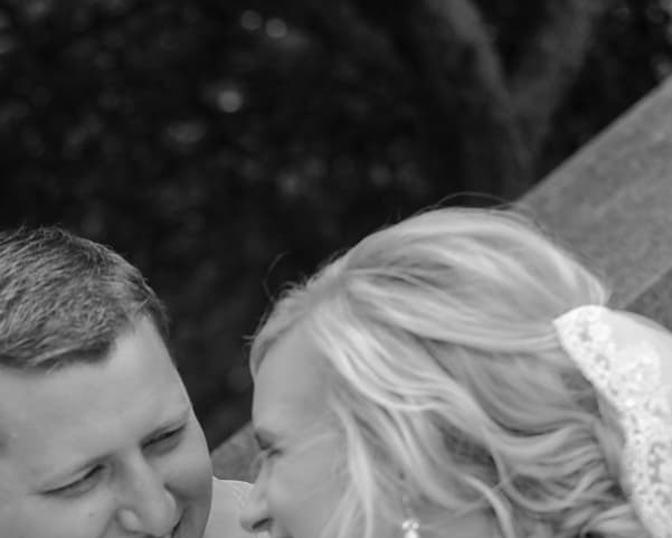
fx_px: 3183
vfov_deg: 9.5
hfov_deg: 12.0
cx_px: 161
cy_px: 638
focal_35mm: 160
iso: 320
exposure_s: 1/4000
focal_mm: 50
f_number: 2.5
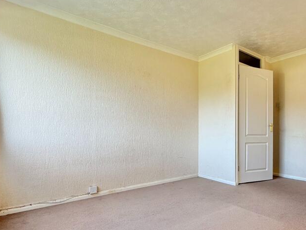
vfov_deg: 58.7
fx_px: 203
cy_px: 128
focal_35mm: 23
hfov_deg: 72.8
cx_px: 190
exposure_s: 1/99
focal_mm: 2.22
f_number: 2.2
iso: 125
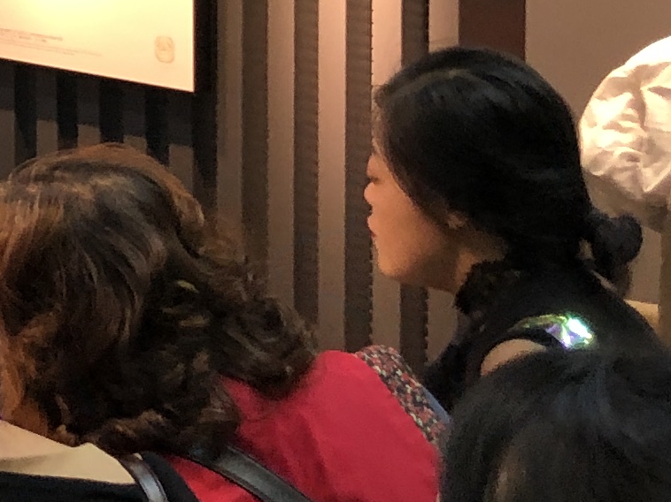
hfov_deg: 12.5
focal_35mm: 149
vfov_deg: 9.7
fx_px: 2887
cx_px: -361
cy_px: -247
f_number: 1.8
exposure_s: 1/25
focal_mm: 3.99
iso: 40
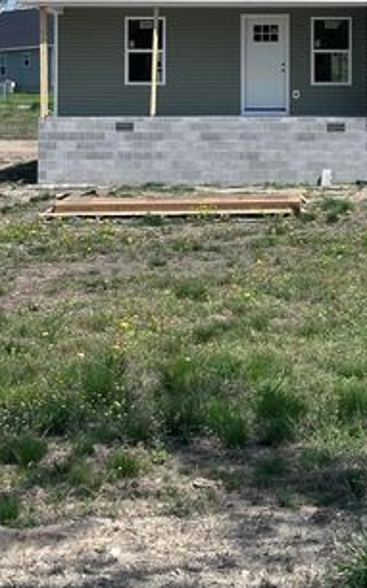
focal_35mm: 111
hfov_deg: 11.7
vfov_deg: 18.6
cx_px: 352
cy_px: 116
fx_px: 1778
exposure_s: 1/5000
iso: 64
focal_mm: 6.86
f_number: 1.78
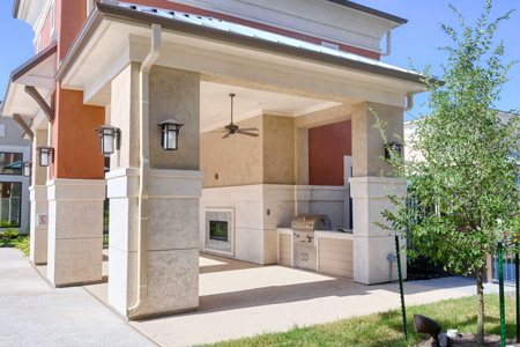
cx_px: 260
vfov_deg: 43.6
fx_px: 433
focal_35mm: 30
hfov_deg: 61.9
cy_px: 174
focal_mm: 30
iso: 800
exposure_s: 1/640
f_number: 13
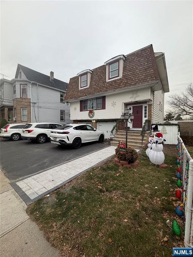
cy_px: 128
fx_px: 104
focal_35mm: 14
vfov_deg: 102.1
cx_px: 96
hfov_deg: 85.7
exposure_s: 1/502
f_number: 2.2
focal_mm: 2.2
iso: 64
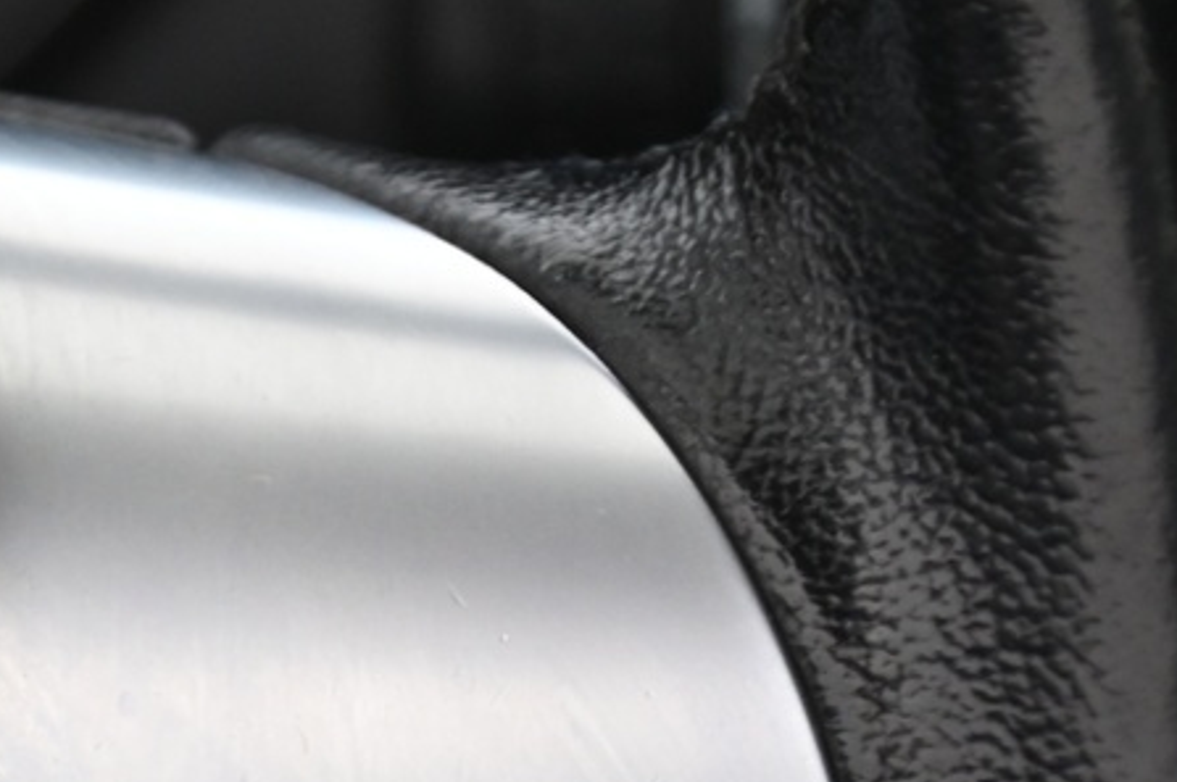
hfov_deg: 4.7
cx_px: -132
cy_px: 1190
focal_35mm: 436
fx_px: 14239
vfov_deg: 3.1
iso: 2000
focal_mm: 120
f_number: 4
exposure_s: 1/15
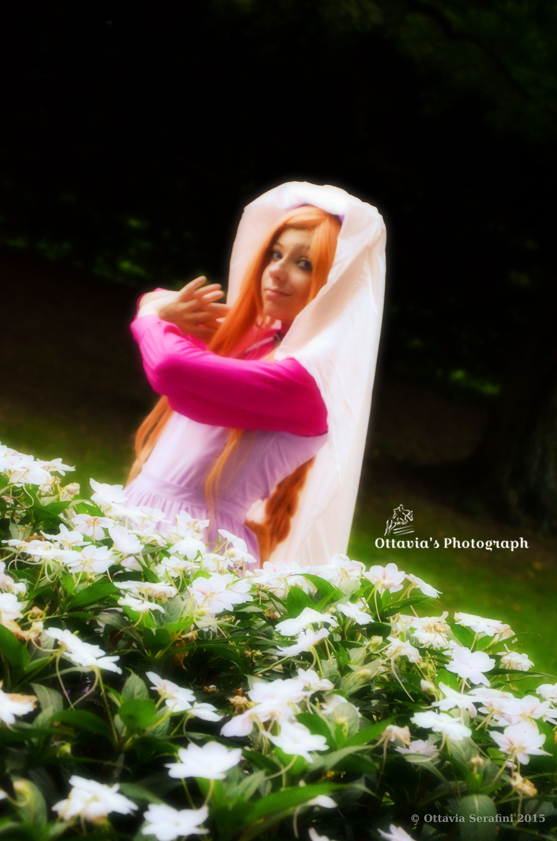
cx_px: 278
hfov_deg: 17.4
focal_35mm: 78
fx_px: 1819
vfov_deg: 26.0
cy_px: 420
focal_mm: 52
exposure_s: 1/30
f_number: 5
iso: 2500
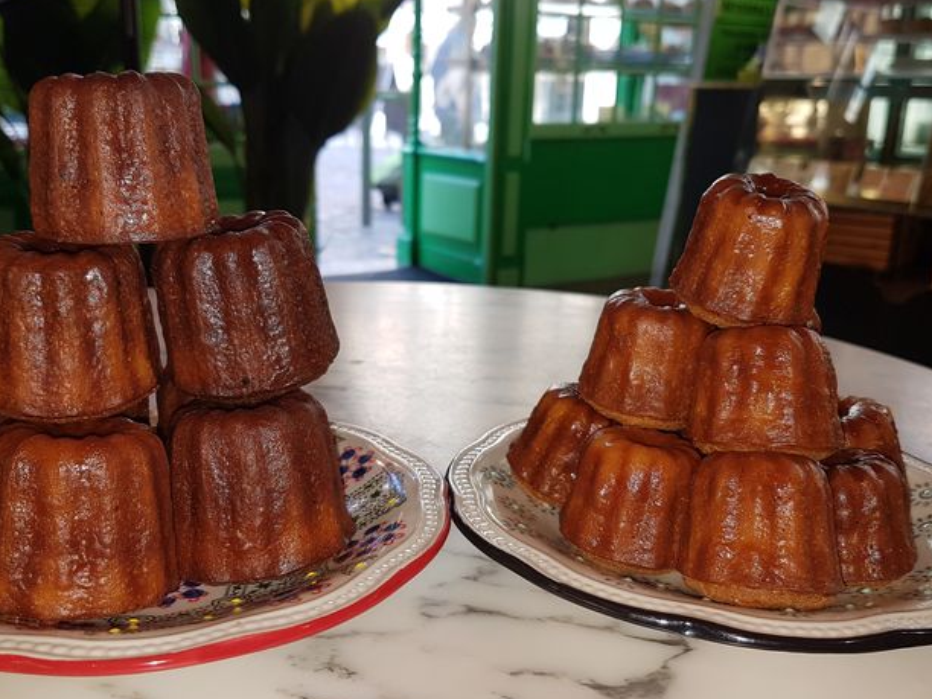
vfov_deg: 41.8
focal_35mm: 34
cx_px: 449
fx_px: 915
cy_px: 369
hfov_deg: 53.9
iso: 40
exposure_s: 1/122
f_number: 1.7
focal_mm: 4.2
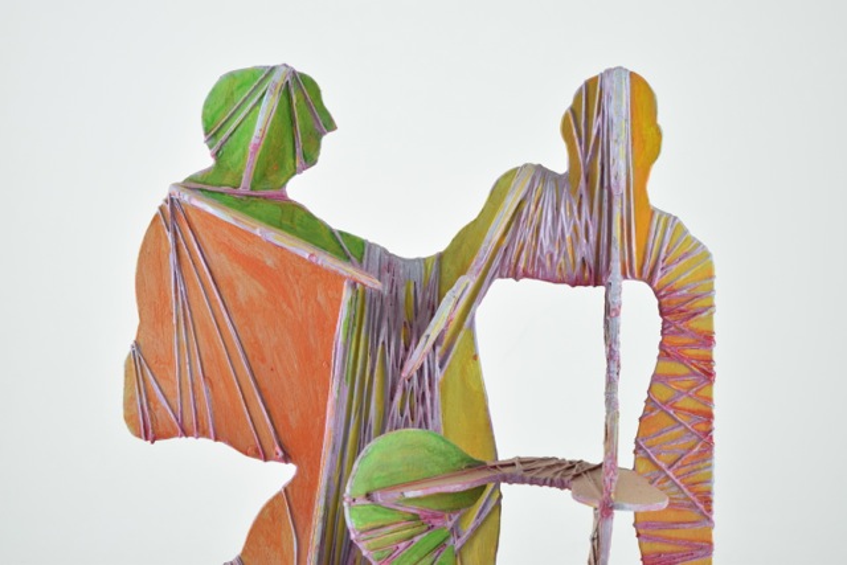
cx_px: 424
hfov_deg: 24.6
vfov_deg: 16.6
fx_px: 1941
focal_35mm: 82
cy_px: 282
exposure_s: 1/125
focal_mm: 55
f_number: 5.6
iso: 800
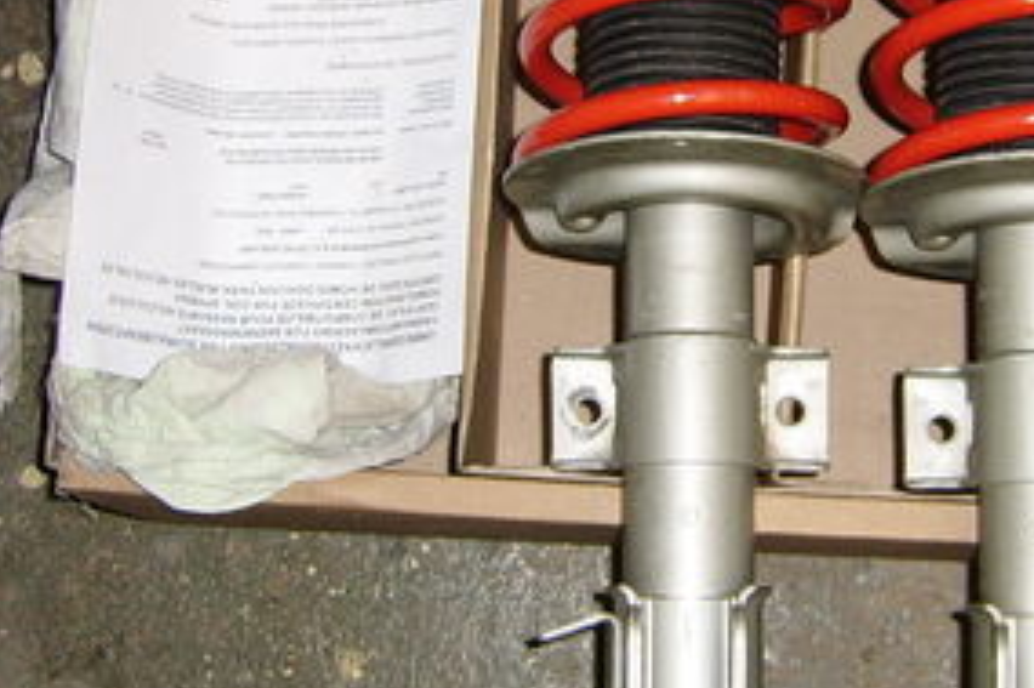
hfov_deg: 24.7
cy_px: 193
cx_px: 637
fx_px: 2354
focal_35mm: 82
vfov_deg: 16.6
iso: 100
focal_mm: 5.95
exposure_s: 1/30
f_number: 2.8
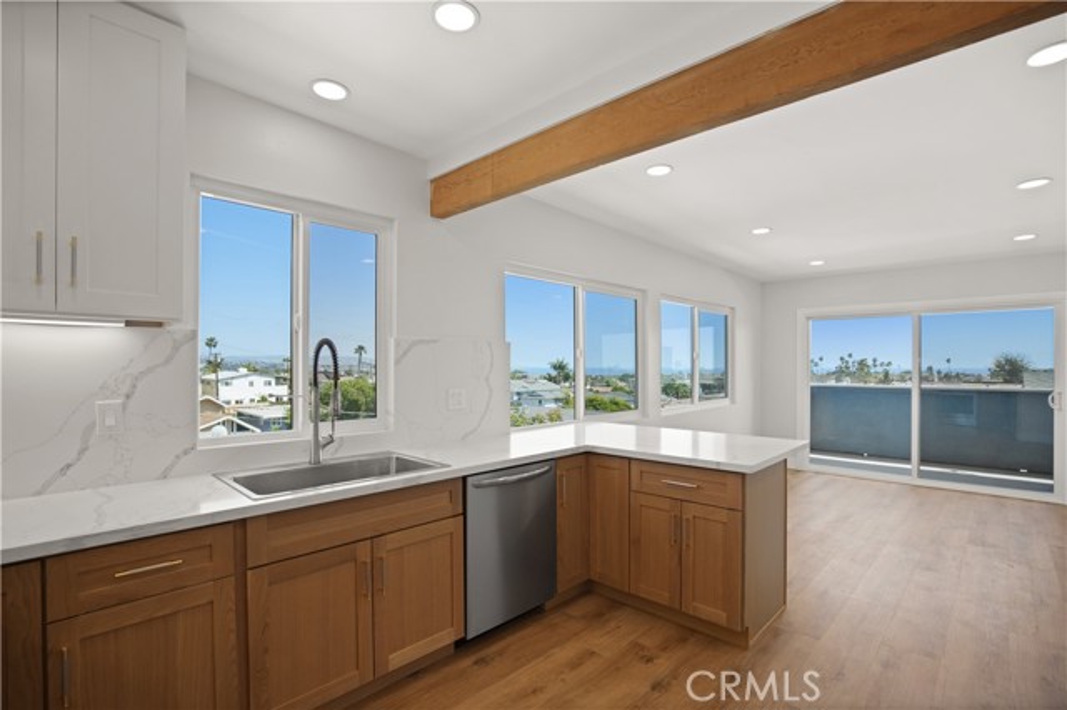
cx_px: 534
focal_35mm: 16
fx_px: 474
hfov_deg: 96.8
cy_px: 355
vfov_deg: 73.7
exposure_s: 1/40
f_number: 4
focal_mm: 16
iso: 160
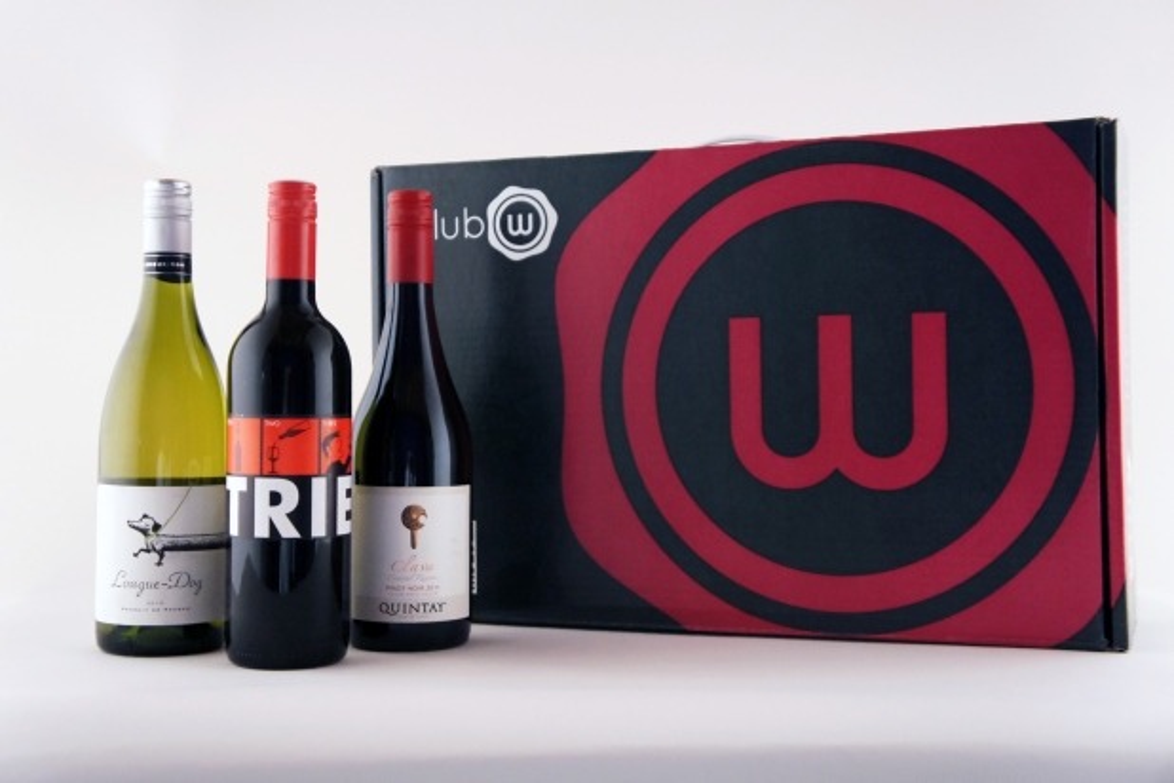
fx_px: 1565
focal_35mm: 48
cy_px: 392
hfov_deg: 41.1
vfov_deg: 28.1
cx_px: 587
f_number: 4.5
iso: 6400
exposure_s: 1/125
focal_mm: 32
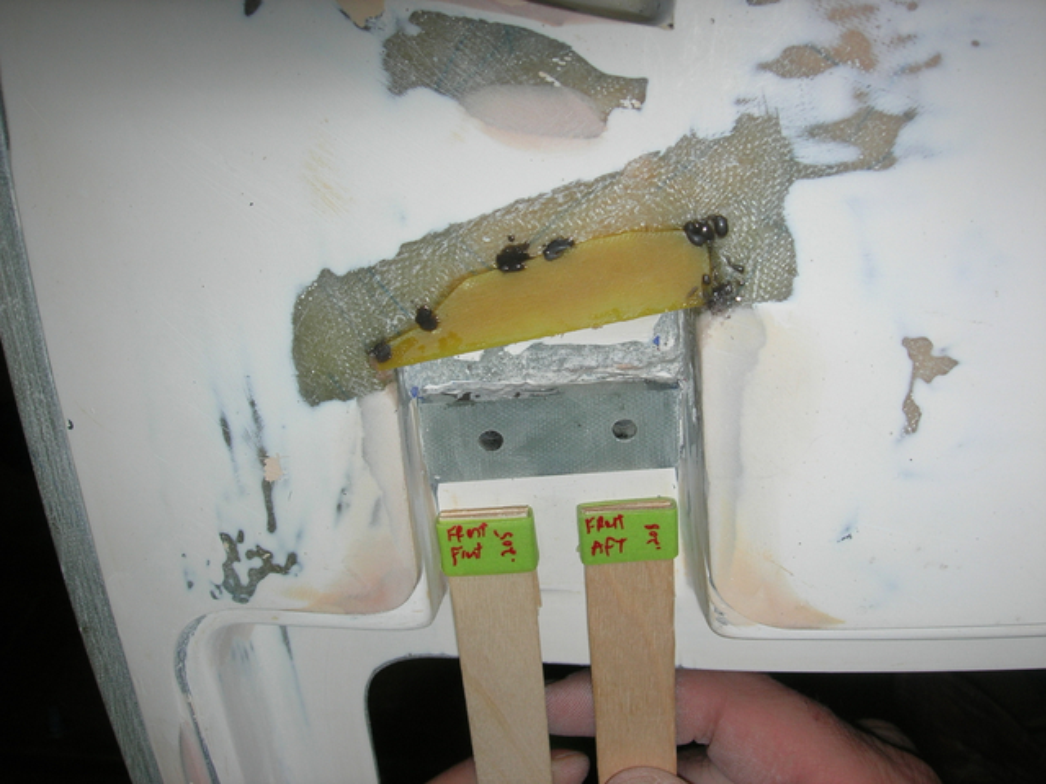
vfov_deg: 37.7
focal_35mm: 38
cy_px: 392
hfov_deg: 49.0
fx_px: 1148
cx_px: 523
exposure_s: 1/60.1
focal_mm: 7.8
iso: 64
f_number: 4.8
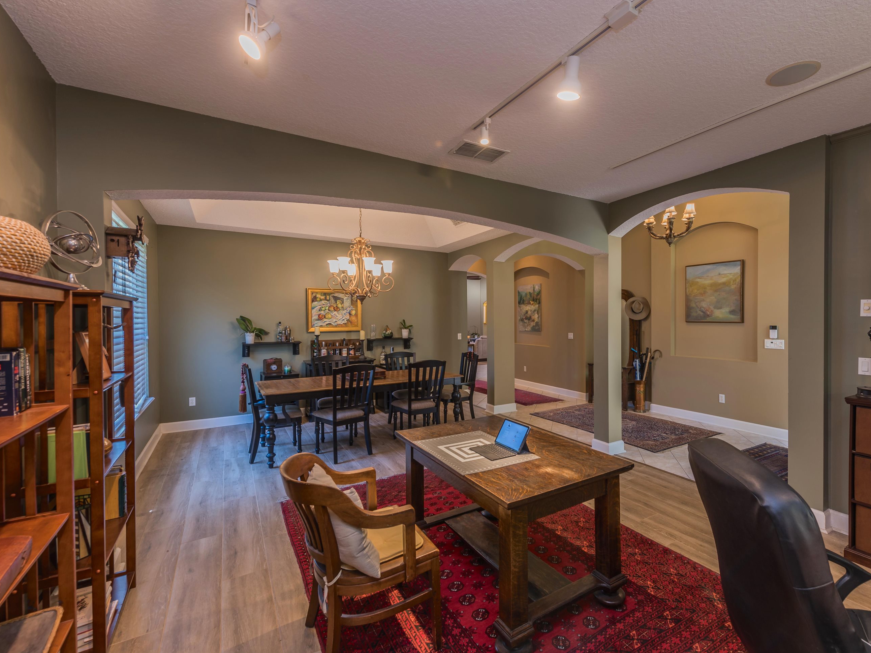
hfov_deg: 94.2
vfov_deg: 78.1
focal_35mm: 16
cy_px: 323
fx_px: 403
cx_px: 481
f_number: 8
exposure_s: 1/1.25
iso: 100
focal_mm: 14
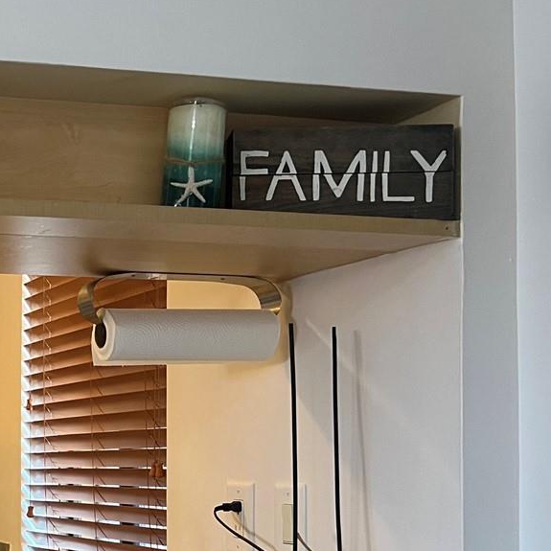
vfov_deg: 26.6
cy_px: 407
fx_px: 1153
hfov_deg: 23.4
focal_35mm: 64
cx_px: -186
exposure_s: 1/60
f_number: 1.5
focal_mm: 5.7
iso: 200
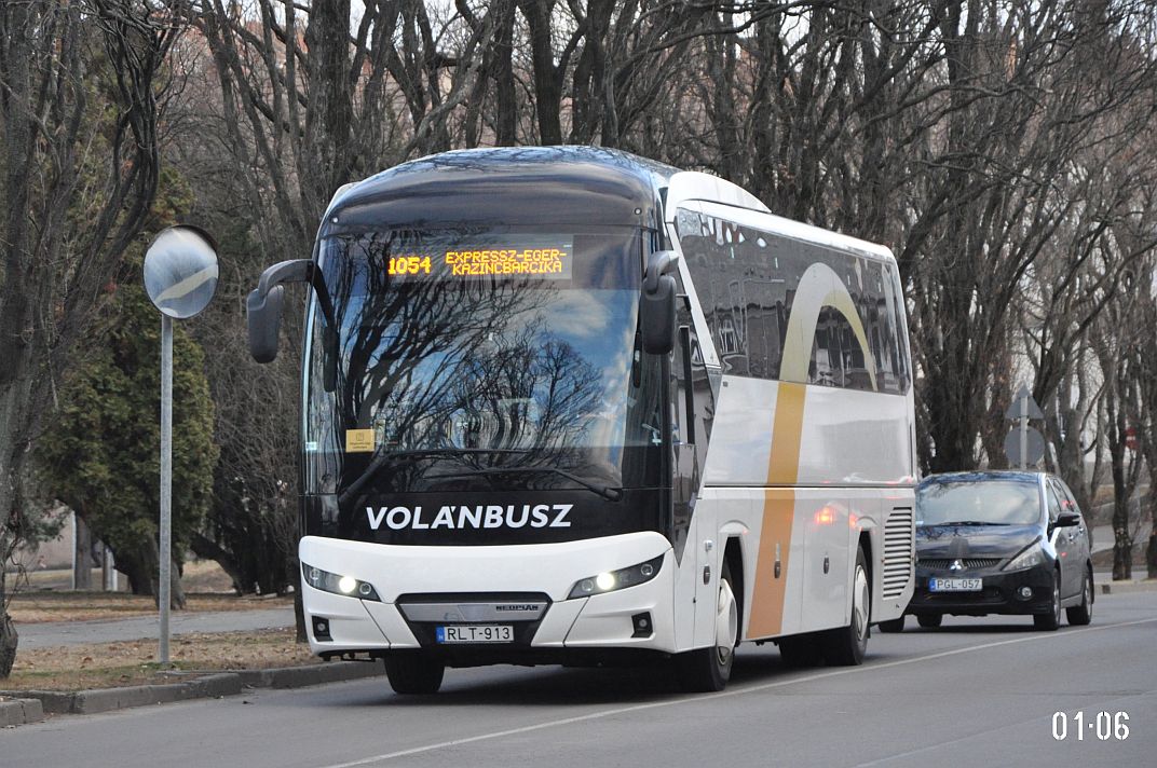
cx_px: 578
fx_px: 5056
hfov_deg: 13.1
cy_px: 384
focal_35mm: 158
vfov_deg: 8.7
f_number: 5.6
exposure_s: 1/320
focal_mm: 105
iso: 1600
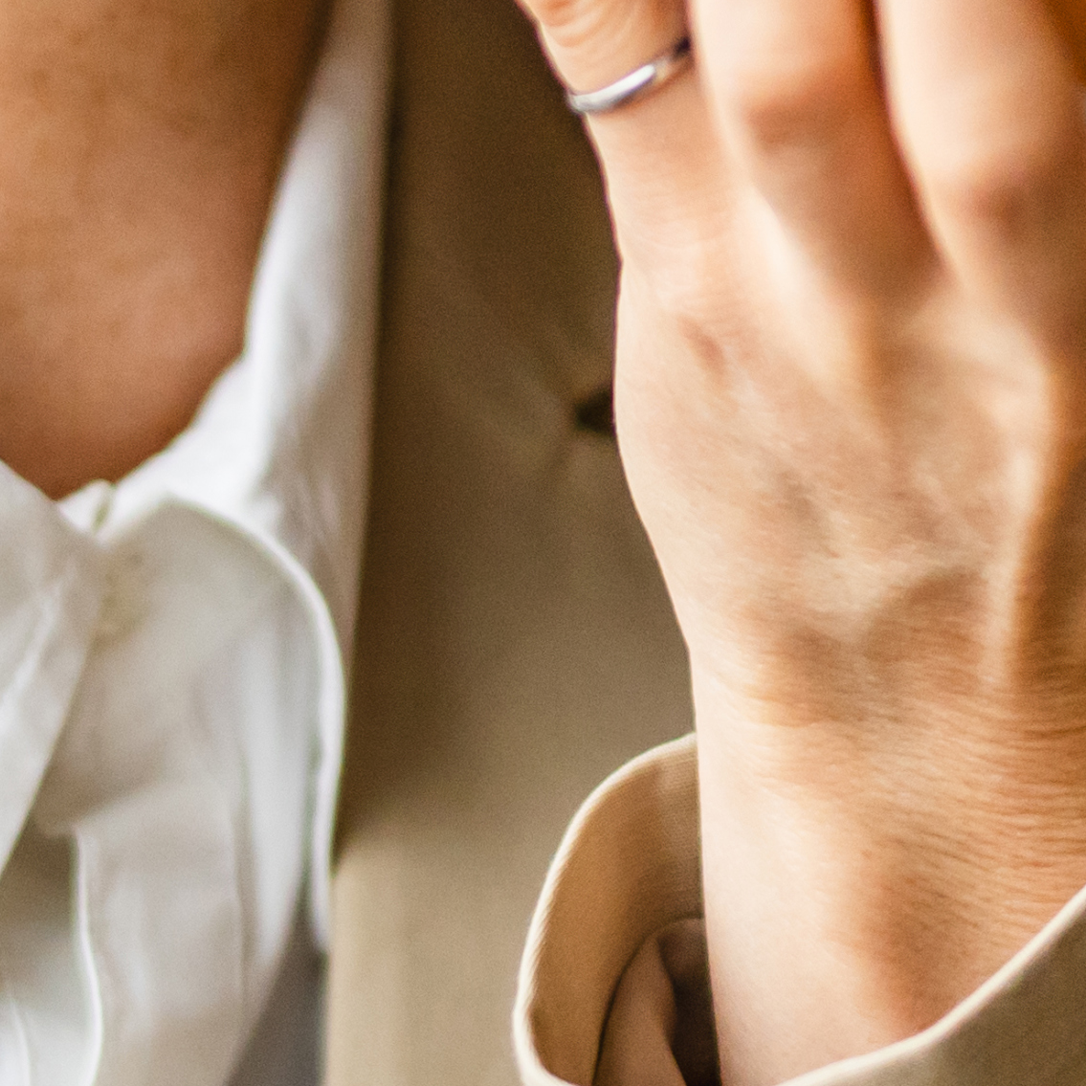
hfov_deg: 7.7
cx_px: 637
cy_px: 56
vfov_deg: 7.7
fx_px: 8057
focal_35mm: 227
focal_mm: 35
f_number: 1.6
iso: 800
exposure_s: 1/500
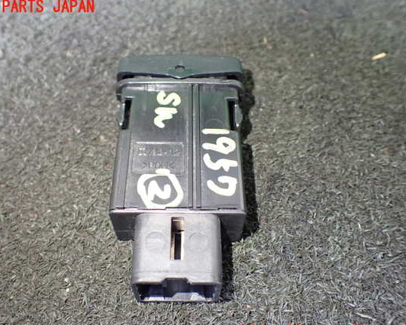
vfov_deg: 44.6
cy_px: 169
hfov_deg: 54.1
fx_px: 397
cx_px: 185
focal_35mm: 33
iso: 800
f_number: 2.3
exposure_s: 1/30
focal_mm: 5.4
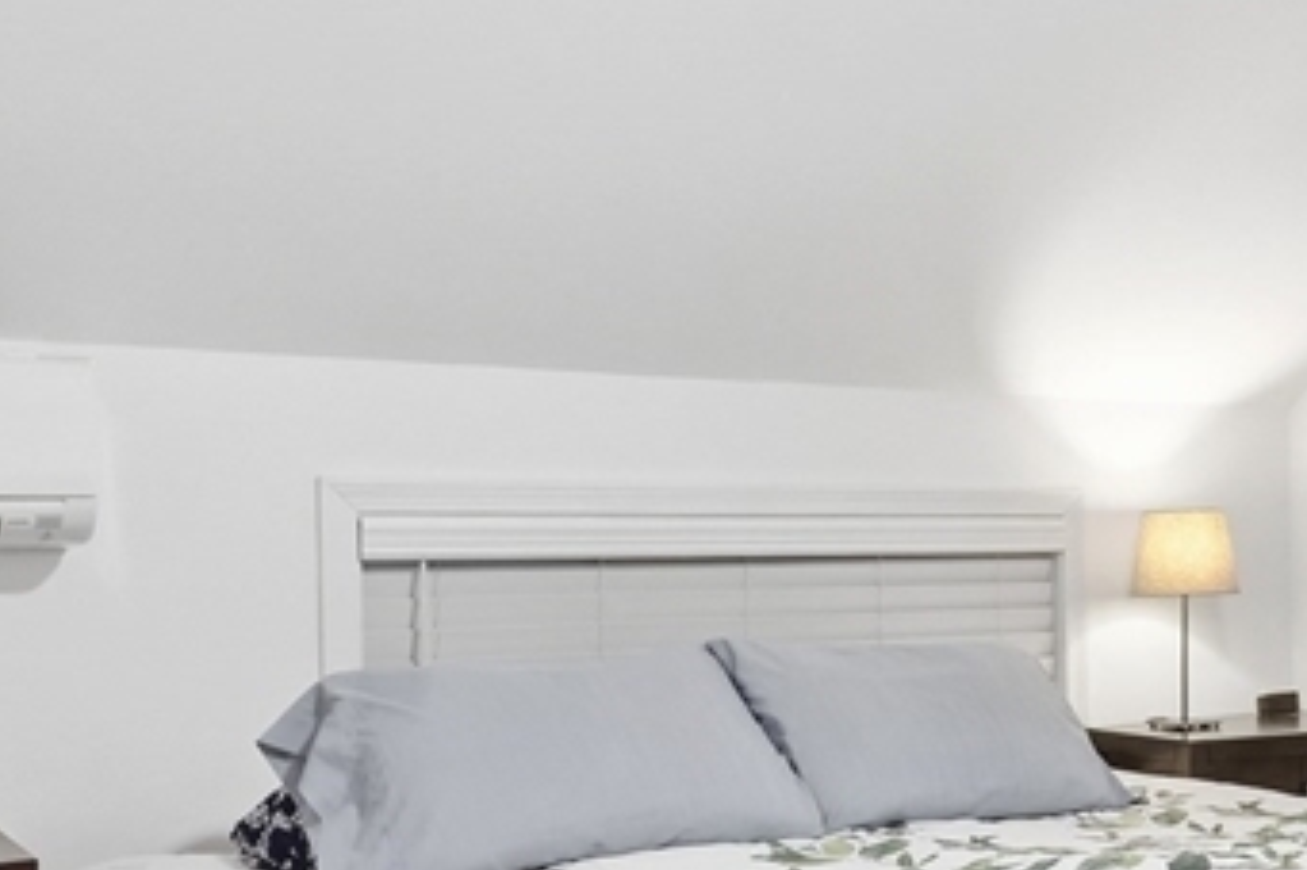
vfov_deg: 27.1
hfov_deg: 36.5
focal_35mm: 50
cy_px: 548
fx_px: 1796
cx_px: 1269
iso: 800
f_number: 7.1
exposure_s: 1/100
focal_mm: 11
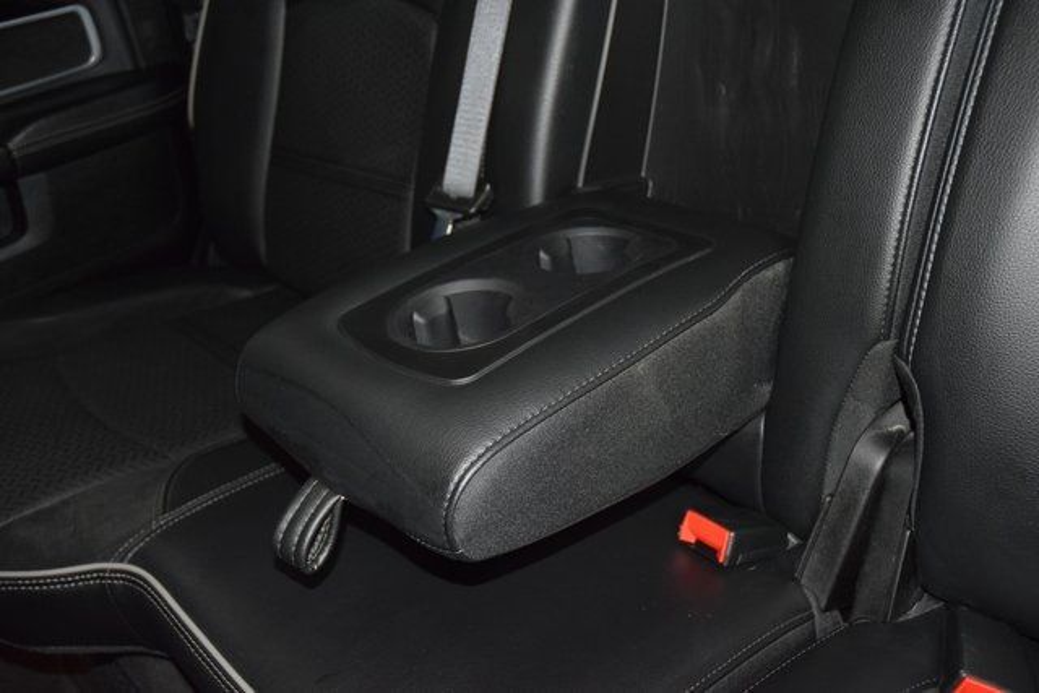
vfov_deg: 36.9
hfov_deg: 53.1
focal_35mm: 36
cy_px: 346
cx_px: 520
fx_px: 1039
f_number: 3.8
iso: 2500
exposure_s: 1/125
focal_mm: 24
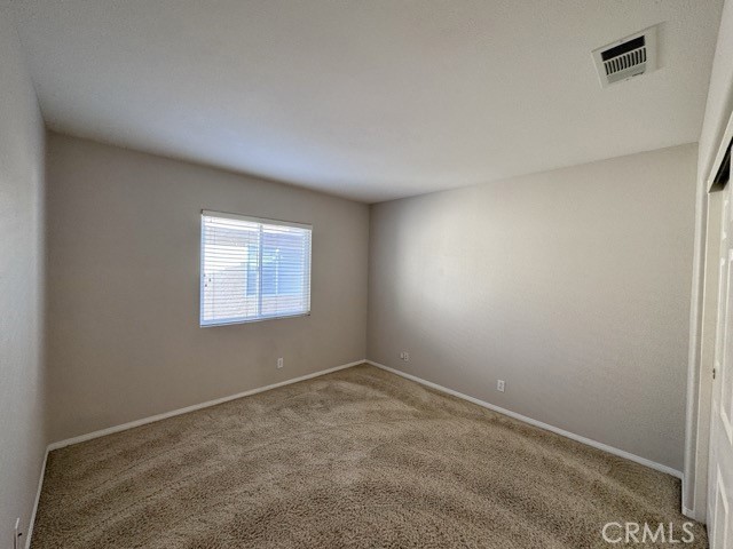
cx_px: 366
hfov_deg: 102.1
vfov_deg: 85.7
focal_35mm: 14
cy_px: 274
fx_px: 296
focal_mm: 2.22
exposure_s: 1/120
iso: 125
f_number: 2.2
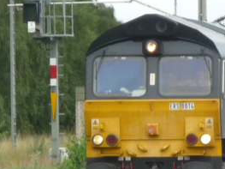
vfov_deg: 3.8
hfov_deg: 5.1
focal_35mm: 390
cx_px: 190
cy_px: 106
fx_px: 2534
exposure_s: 1/125
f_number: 5.1
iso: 160
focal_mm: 16.5
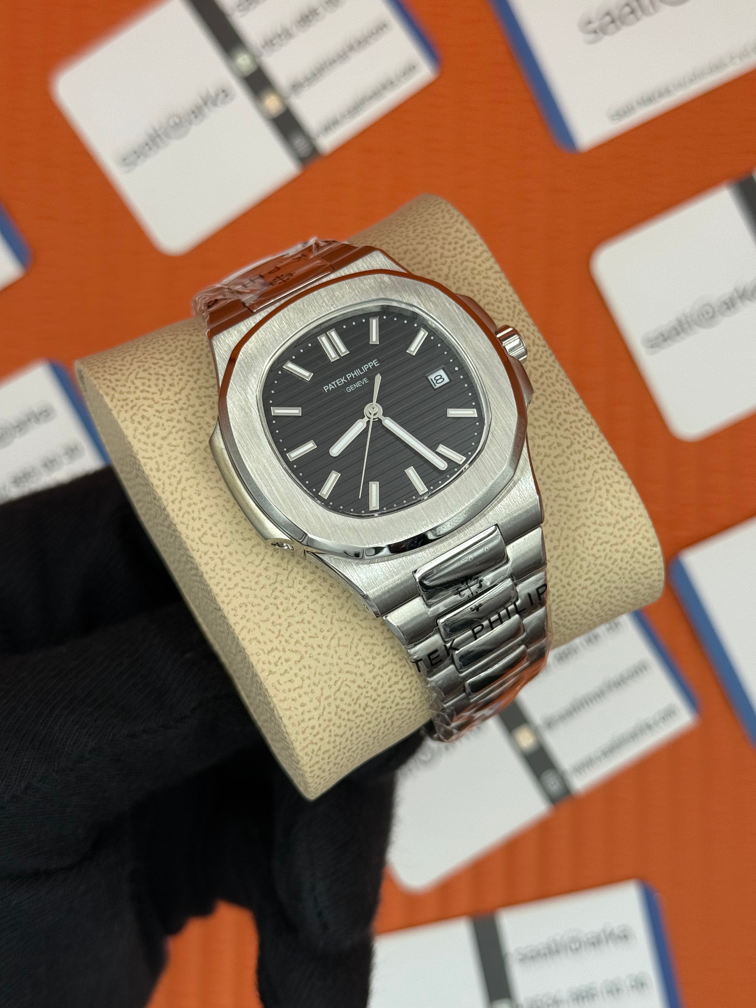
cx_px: 378
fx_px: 1398
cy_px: 504
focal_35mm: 48
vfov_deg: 39.7
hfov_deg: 30.3
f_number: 1.78
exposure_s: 1/794
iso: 64
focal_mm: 6.76
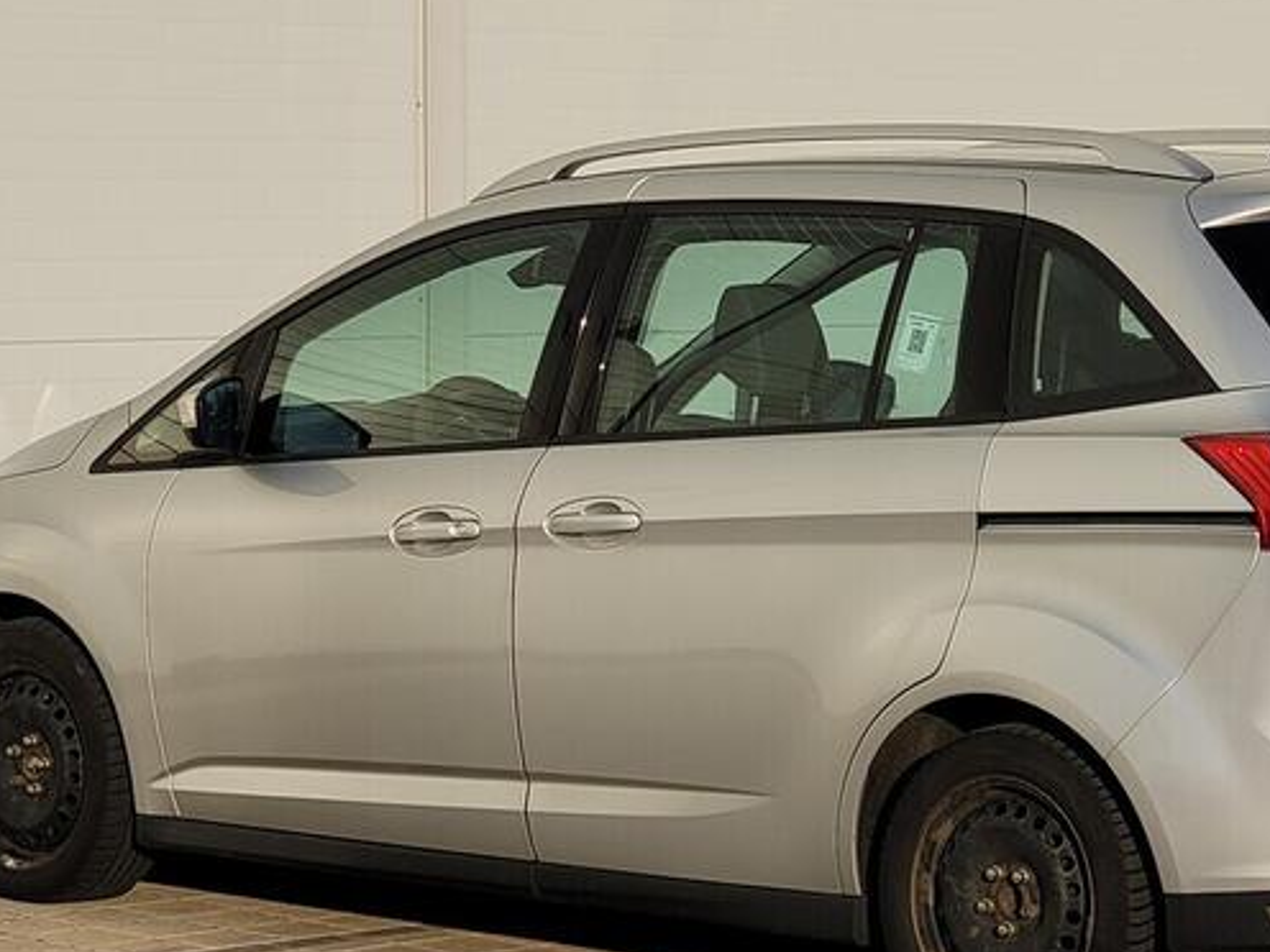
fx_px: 5760
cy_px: 473
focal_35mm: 157
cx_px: 873
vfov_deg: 9.5
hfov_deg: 12.6
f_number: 2.4
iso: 25
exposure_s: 1/1350
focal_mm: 7.12
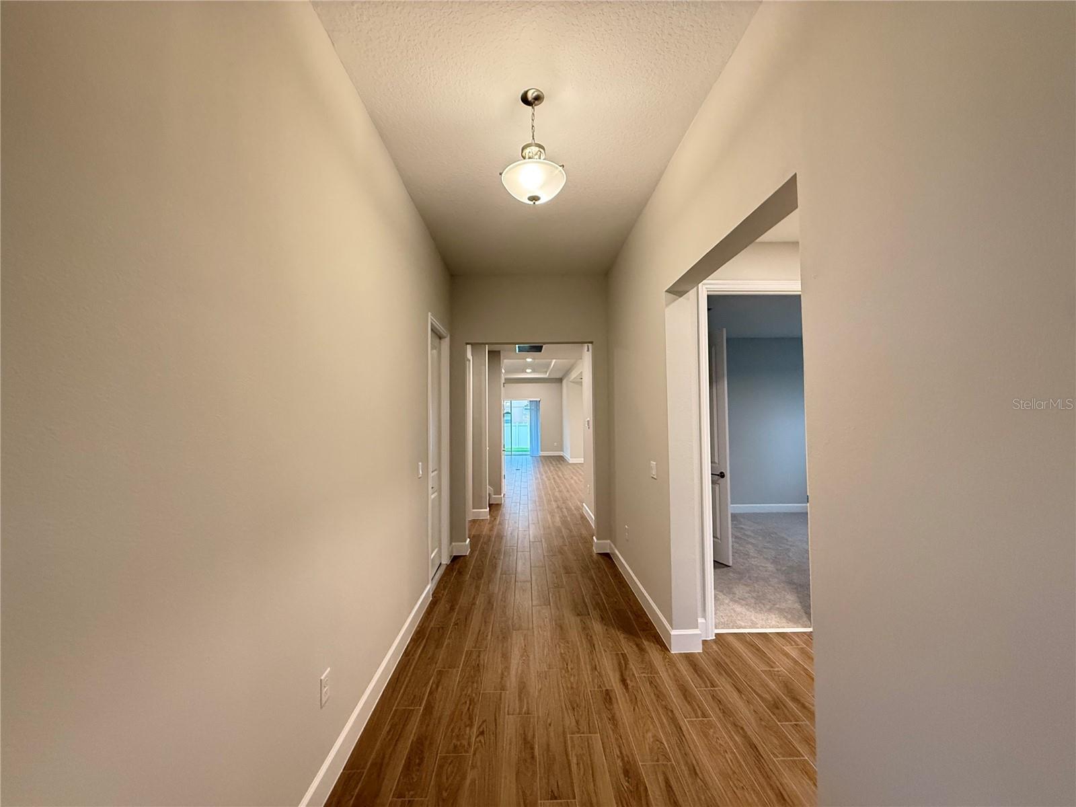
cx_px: 538
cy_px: 404
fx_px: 435
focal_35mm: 14
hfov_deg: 102.1
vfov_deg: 85.7
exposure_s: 1/60
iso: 500
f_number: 2.2
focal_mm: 2.22
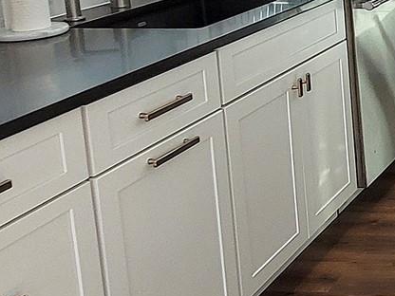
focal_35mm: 64
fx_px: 730
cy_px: -32
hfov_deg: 22.4
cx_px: 652
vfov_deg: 21.7
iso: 80
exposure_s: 1/120
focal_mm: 1.74
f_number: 2.2
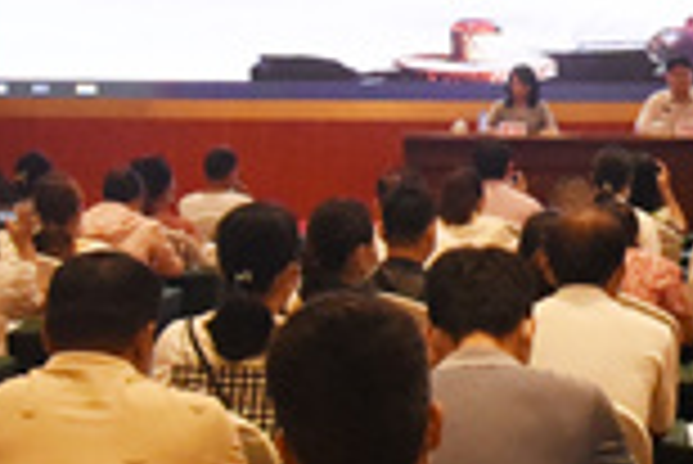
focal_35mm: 125
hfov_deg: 16.0
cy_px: 45
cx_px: 729
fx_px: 2408
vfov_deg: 10.9
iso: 6400
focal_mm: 24
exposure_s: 1/250
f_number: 8
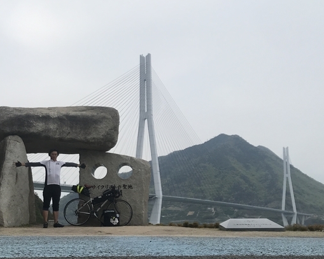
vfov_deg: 27.5
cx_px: 156
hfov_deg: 34.2
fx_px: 527
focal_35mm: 55
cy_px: 156
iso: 20
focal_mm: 3.99
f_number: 1.8
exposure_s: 1/958
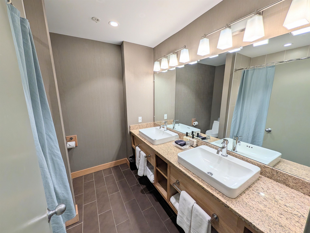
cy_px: 116
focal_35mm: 12
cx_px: 155
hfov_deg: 110.5
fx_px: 108
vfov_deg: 94.6
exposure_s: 1/164
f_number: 1.7
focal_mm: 2.02
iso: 47
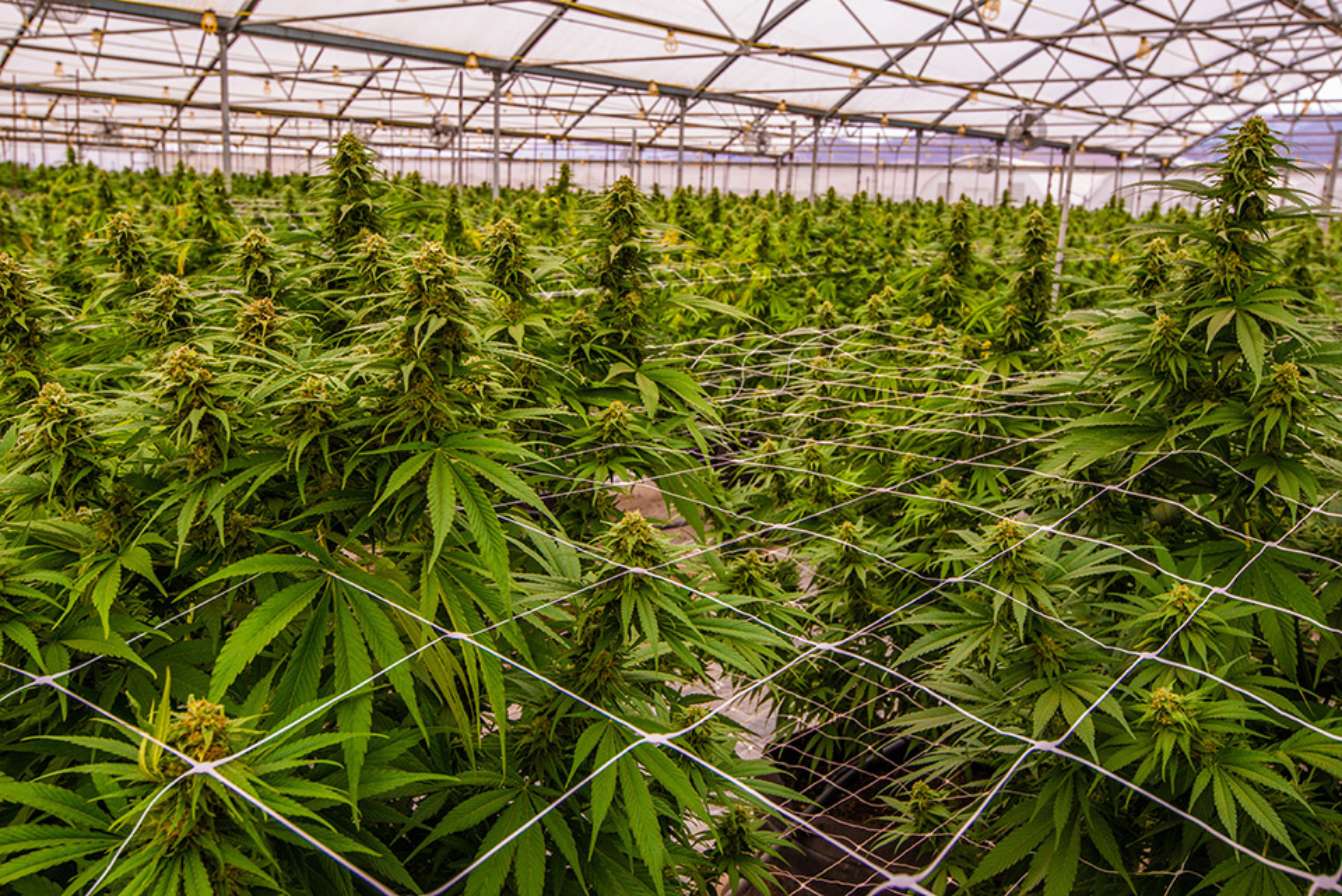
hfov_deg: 54.4
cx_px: 671
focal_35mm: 35
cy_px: 448
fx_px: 1305
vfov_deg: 37.9
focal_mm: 35
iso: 400
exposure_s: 1/50
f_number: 11
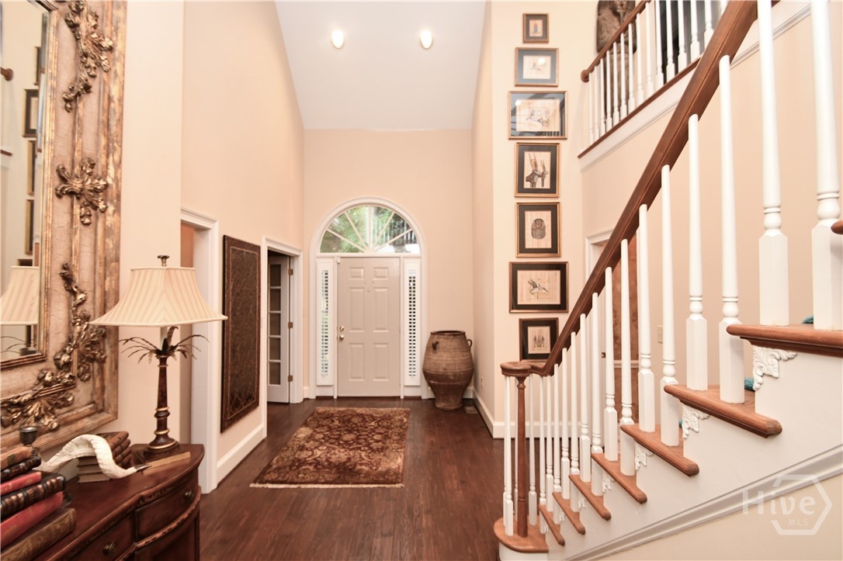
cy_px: 280
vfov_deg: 77.3
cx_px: 422
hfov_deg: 100.4
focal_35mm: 15
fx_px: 351
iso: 1600
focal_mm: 10
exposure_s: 1/60
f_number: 4
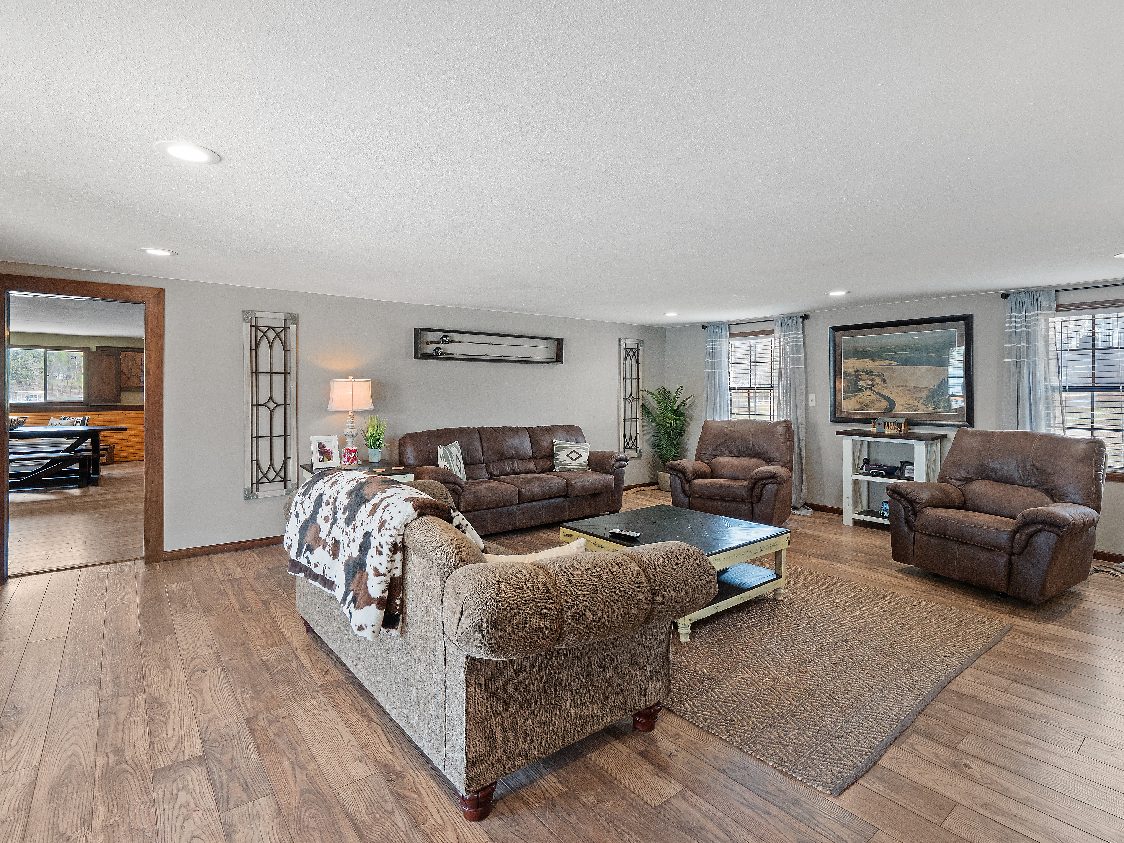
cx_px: 562
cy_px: 422
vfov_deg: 78.1
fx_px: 520
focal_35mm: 16
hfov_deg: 94.5
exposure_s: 1/13
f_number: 5.6
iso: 400
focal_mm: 8
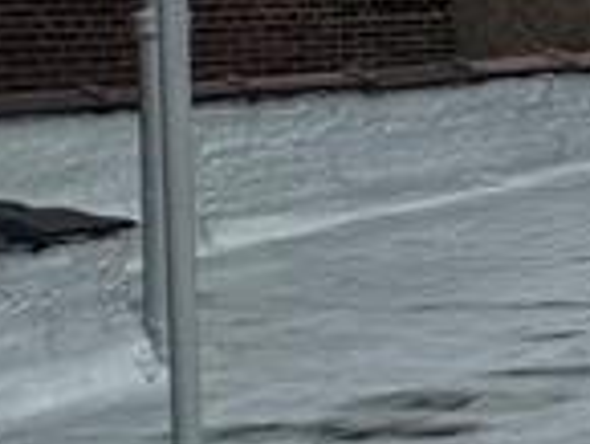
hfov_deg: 10.8
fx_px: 1689
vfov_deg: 14.8
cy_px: 24
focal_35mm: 99
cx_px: 1855
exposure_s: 1/698
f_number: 2.2
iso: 40
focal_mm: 2.22
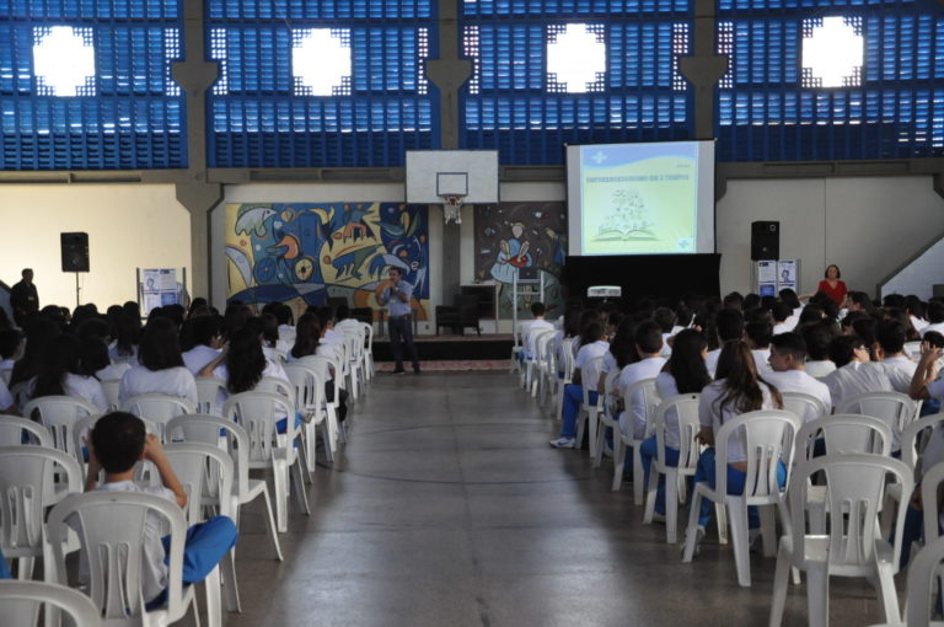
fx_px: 1100
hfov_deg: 46.5
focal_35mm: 42
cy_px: 314
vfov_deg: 31.8
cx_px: 472
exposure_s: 1/250
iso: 2000
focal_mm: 28
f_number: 4
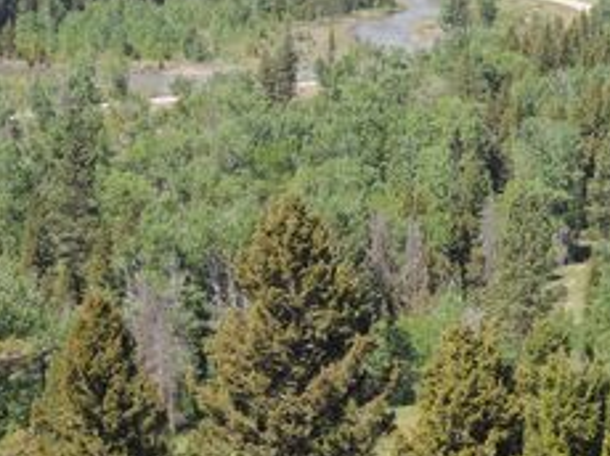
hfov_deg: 14.6
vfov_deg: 10.9
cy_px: -1
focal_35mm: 135
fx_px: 2376
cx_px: 382
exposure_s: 1/400
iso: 100
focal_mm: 11.1
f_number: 4.2
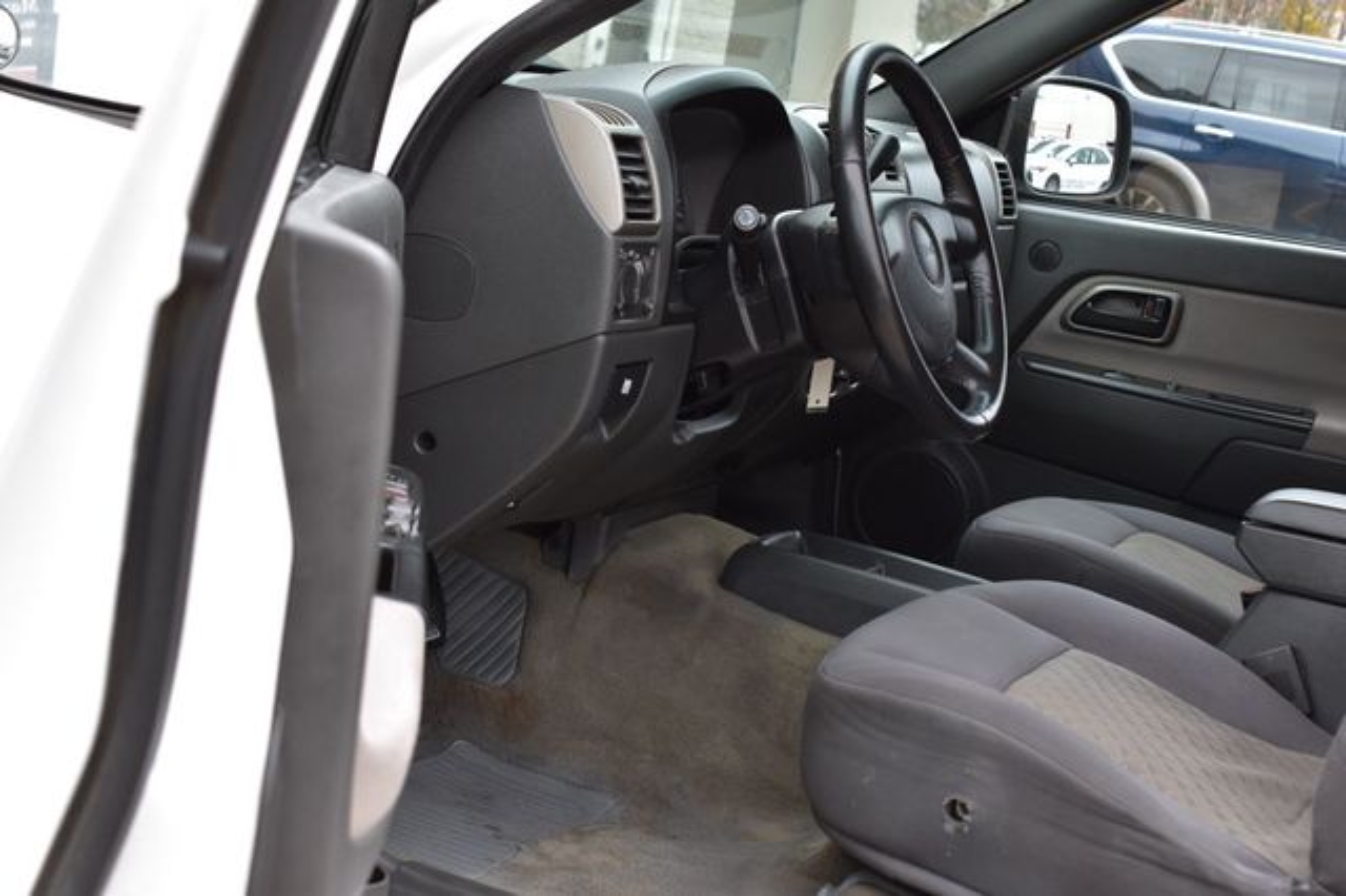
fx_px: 2242
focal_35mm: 60
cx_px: 673
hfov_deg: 33.4
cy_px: 448
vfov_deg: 22.6
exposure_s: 1/50
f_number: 7.1
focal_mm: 40
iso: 400
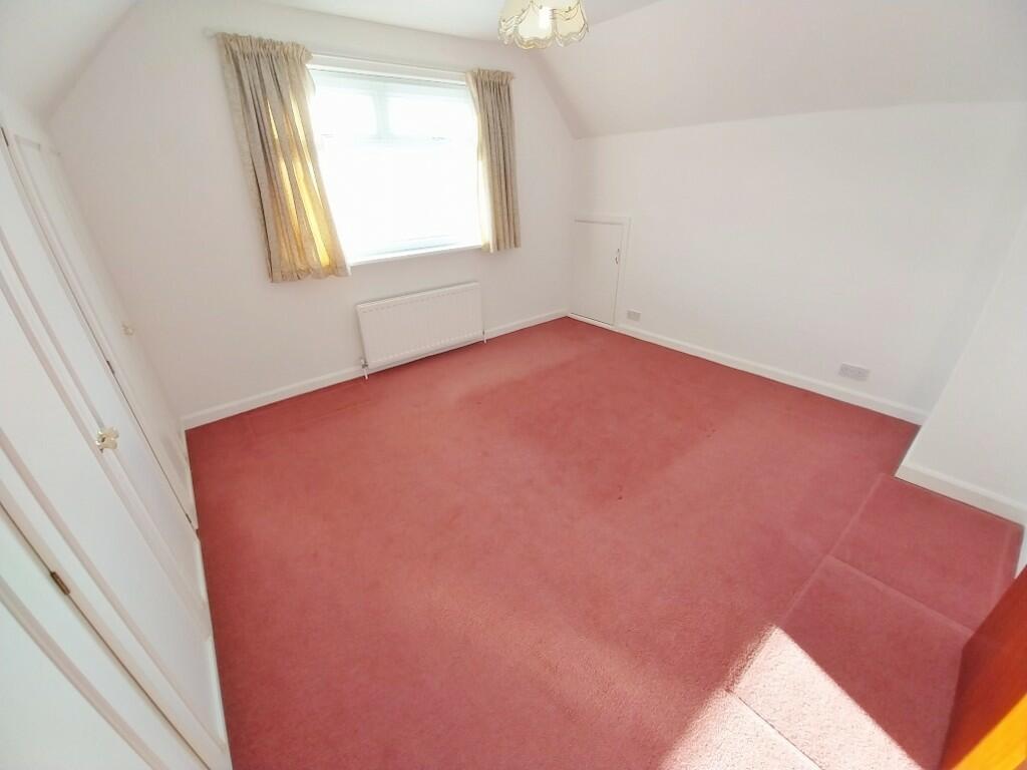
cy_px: 385
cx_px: 514
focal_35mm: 13
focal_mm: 1.13
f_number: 2.2
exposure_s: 1/100
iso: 64
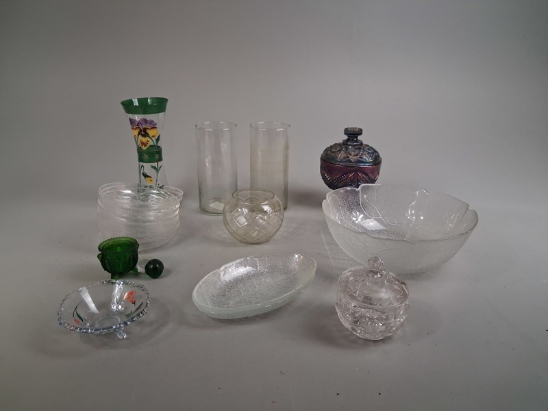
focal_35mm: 27
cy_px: 206
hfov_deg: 65.3
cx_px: 274
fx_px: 427
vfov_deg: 51.4
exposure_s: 1/100
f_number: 1.8
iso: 400
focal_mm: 4
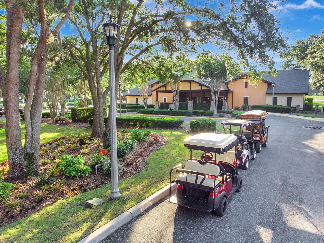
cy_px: 122
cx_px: 162
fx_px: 225
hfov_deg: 71.6
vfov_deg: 56.8
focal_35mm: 24
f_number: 2.8
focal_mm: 4.5
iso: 100
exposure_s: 1/30
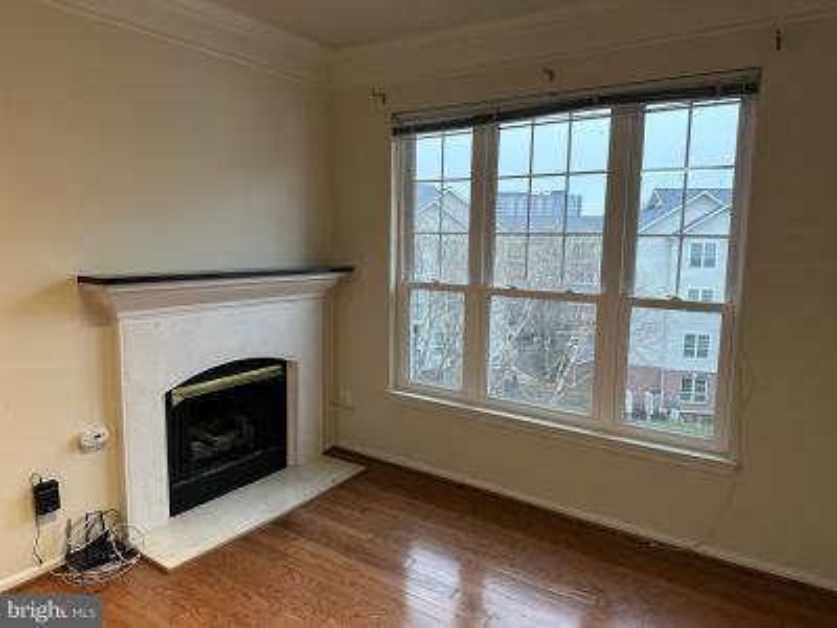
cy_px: 314
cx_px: 418
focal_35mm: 24
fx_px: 580
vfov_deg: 56.8
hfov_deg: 71.6
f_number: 1.78
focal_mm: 6.86
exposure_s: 1/60
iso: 125
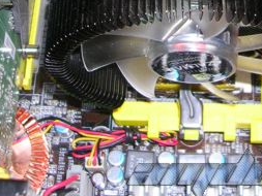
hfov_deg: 21.6
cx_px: 191
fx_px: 682
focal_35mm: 90
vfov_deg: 15.8
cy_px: -34
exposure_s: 1/60.1
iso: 50
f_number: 2.8
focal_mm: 5.8
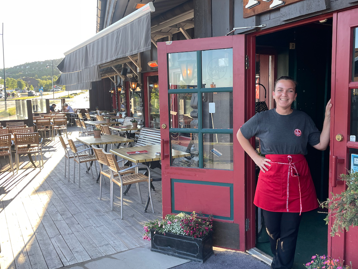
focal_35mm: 33
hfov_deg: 55.0
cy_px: 133
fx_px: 341
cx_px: 213
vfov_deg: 42.9
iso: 32
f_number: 1.6
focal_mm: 4.2
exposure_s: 1/121
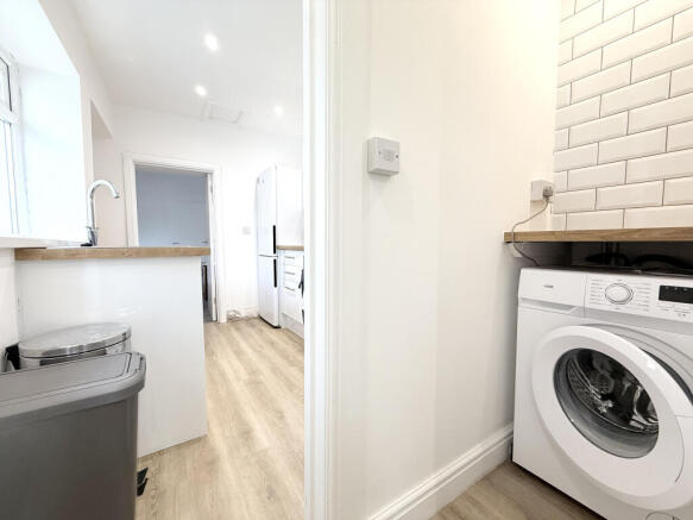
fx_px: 280
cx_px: 346
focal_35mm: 14
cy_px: 260
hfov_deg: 102.1
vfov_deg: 85.7
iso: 125
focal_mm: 2.22
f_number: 2.2
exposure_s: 1/100
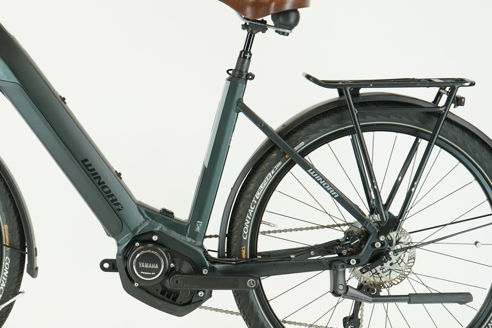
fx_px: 1339
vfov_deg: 14.0
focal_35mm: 98
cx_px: 133
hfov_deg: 20.7
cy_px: 138
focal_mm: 58
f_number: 5.6
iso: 1600
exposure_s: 1/200
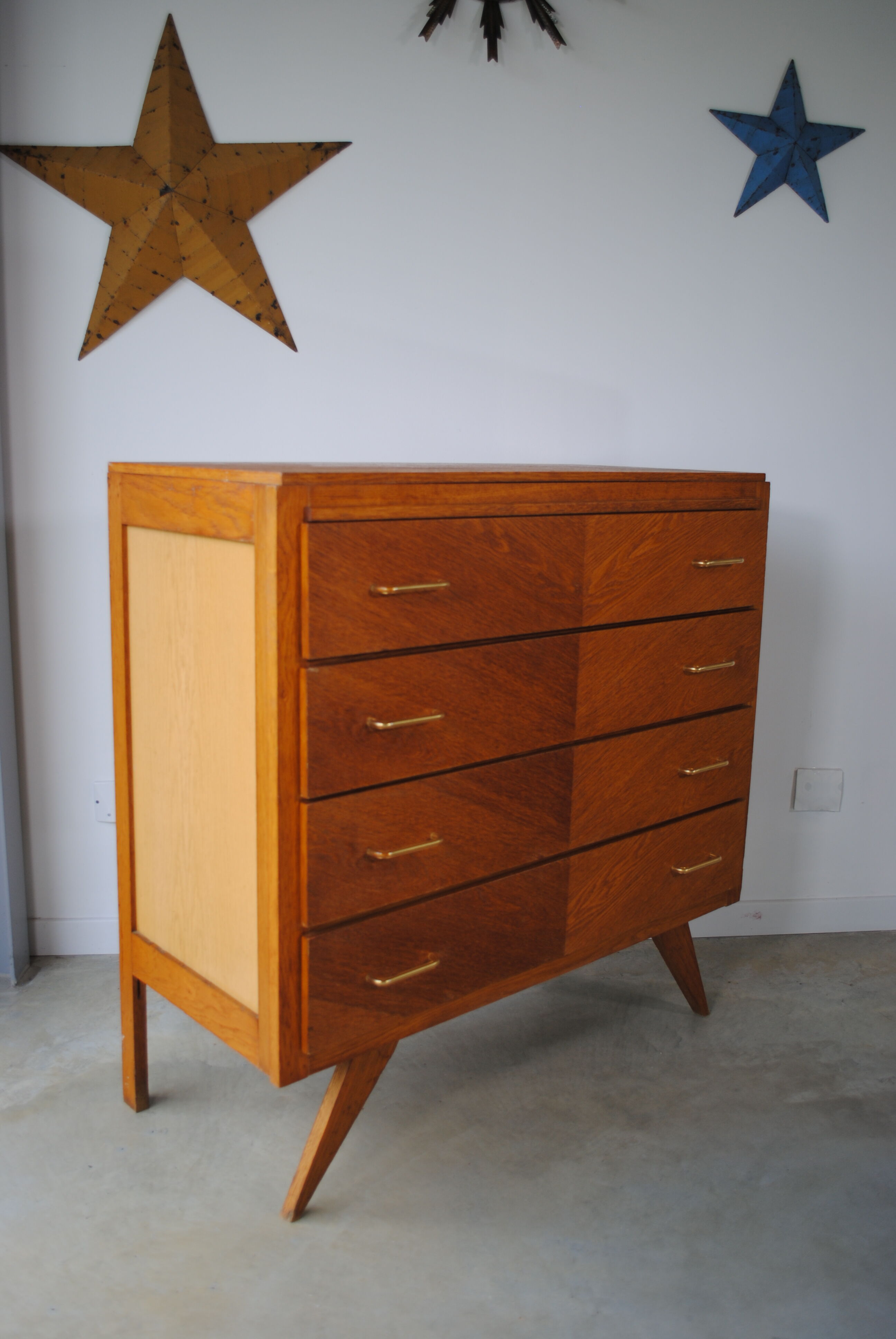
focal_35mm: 30
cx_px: 448
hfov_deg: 43.7
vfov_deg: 61.9
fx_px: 1117
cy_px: 670
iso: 100
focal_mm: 20
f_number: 3.8
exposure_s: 1/80
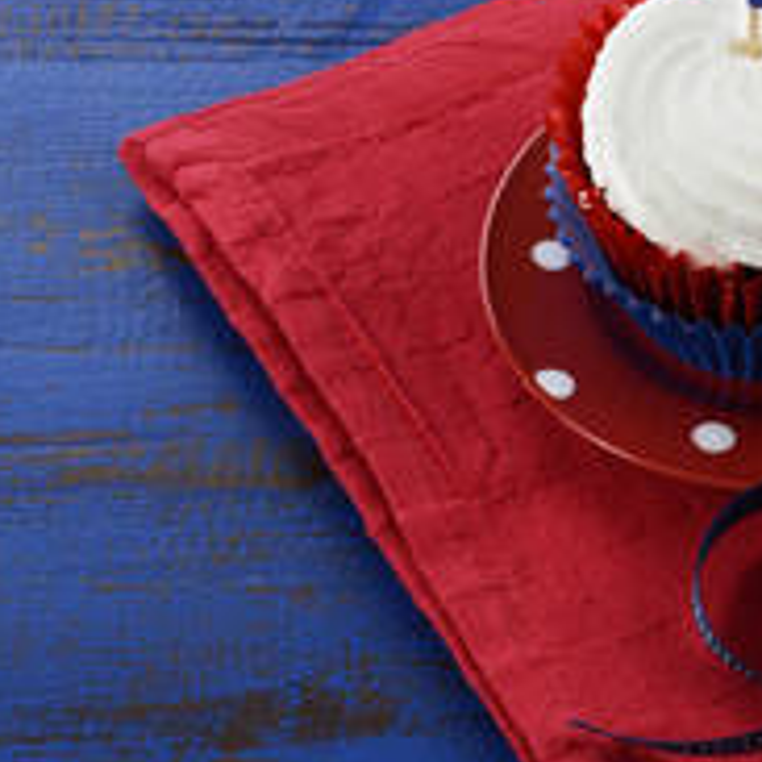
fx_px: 2964
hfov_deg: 14.6
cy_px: 425
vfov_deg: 14.6
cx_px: 550
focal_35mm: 119
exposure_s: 1/50
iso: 100
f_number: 11
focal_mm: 38
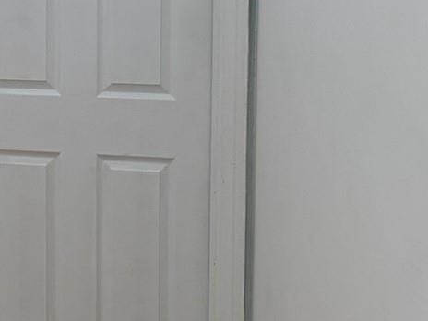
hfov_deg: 15.6
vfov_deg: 13.8
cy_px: -2
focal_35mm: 106
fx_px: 1311
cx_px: -369
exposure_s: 1/195
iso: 160
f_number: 1.78
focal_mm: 6.76
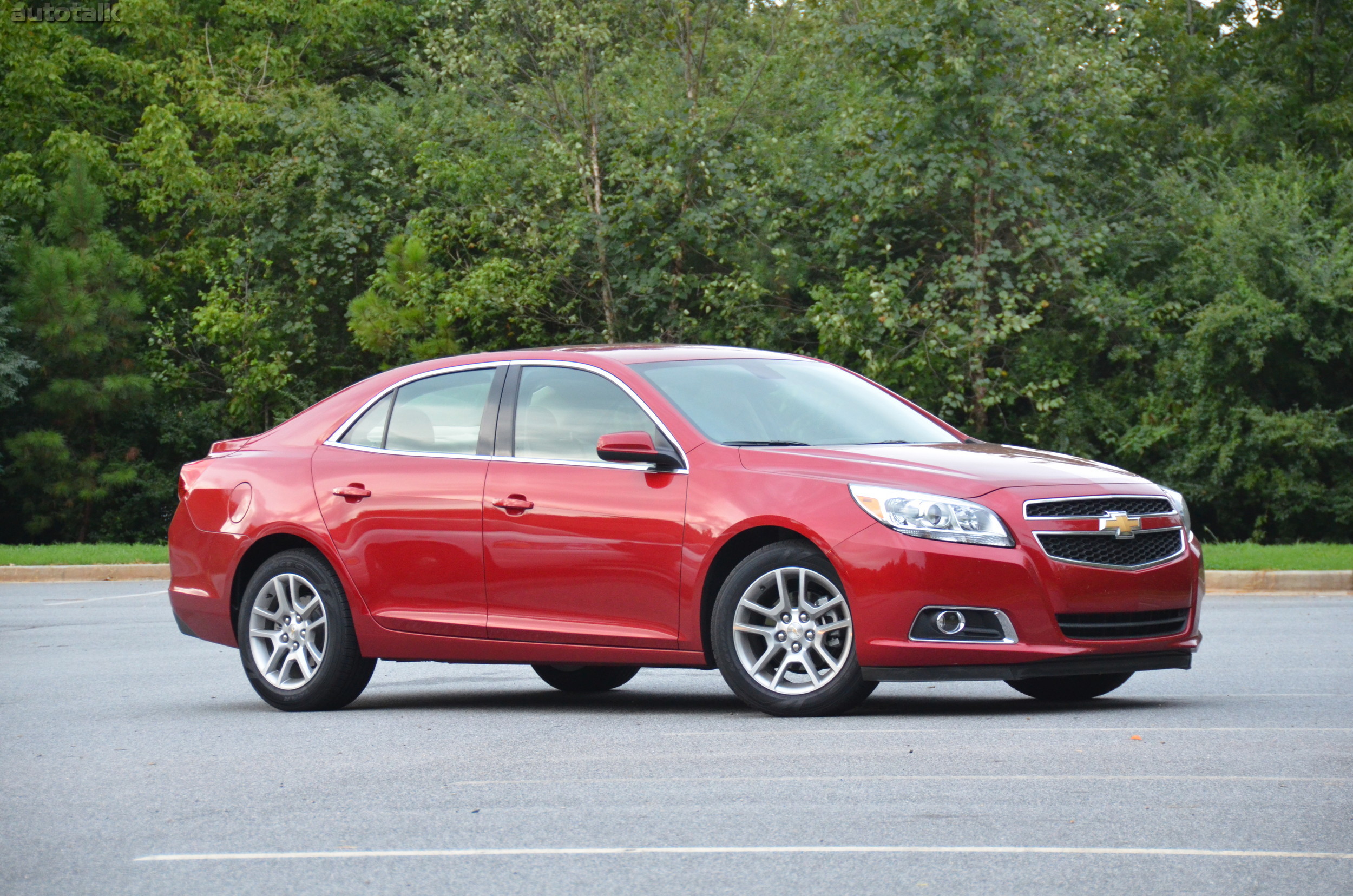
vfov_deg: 10.1
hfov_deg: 15.2
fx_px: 5063
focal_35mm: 135
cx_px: 676
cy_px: 448
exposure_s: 1/80
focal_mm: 90
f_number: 5.3
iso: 1600
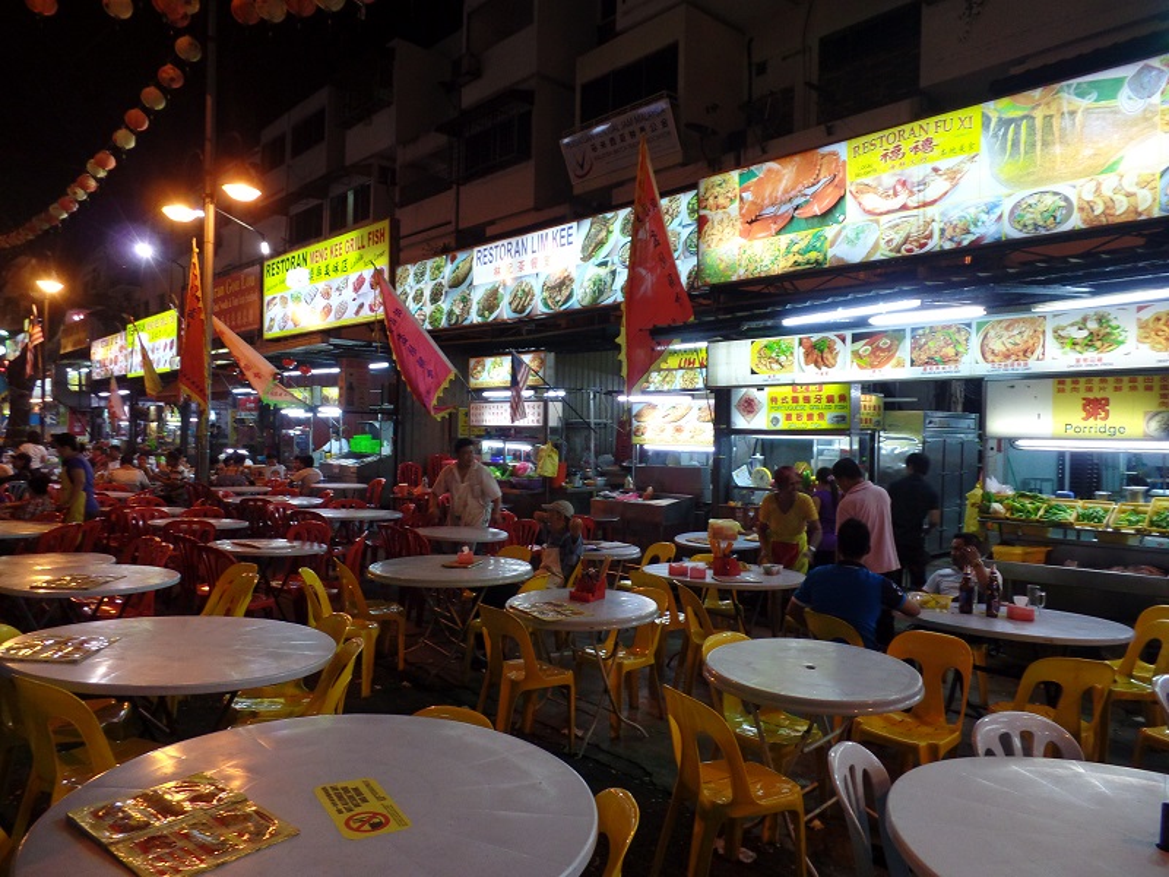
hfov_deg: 73.9
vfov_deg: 58.9
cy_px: 438
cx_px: 584
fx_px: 777
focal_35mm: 23
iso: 200
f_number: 2.8
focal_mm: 4.1
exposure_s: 1/30
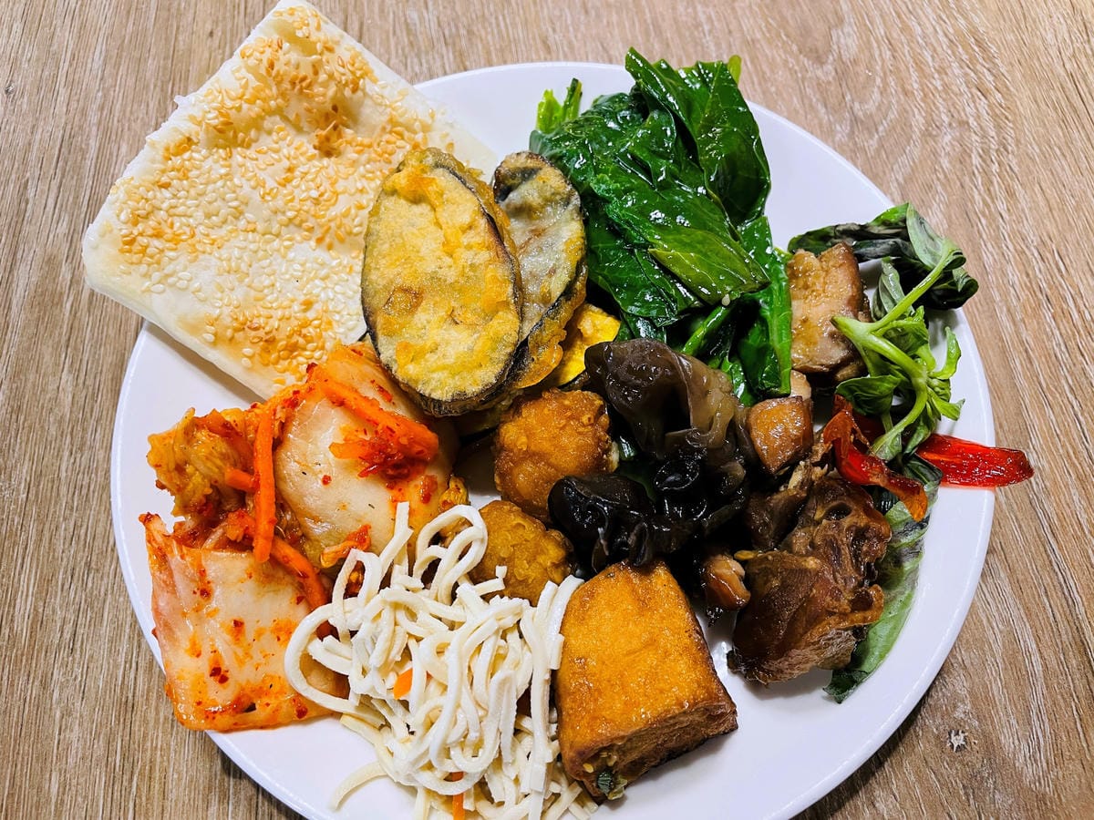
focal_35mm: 26
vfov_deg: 53.1
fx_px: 822
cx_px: 547
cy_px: 410
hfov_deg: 67.3
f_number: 1.6
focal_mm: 4.2
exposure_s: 1/60
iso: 125
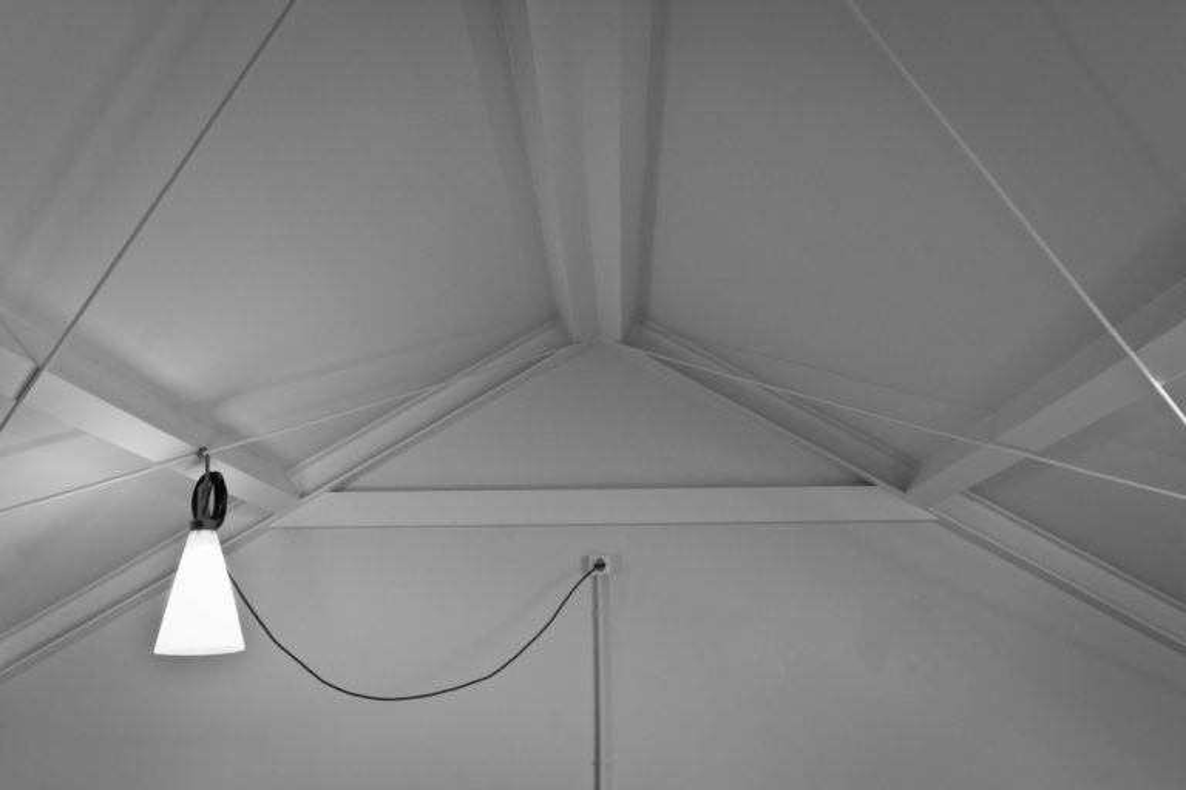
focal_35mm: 36
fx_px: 1186
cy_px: 395
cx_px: 593
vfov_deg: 36.9
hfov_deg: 53.1
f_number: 8
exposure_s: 1/13
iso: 800
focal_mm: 24
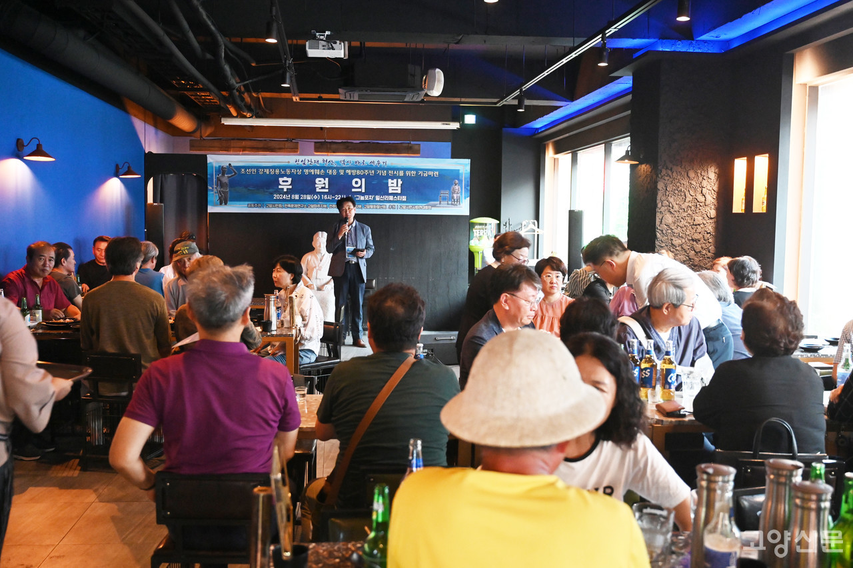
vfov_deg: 36.8
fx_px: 853
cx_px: 426
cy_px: 284
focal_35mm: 36
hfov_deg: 53.2
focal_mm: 36
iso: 6400
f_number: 4
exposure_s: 1/40
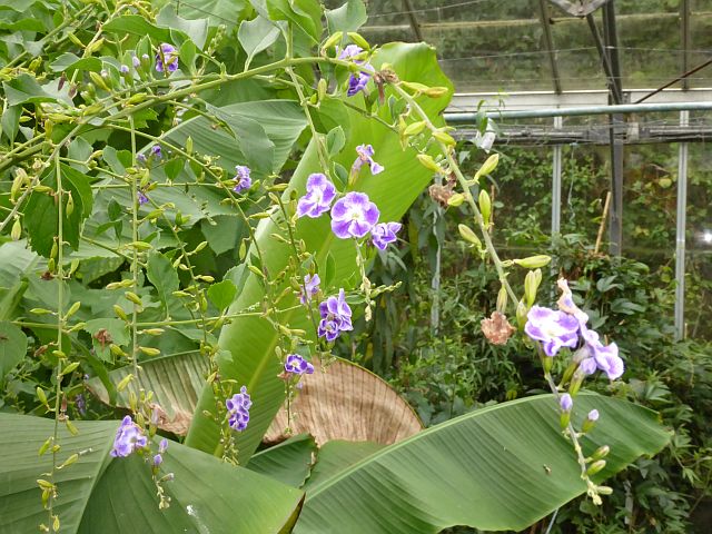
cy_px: 267
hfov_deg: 38.2
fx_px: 1028
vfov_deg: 29.1
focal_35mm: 50
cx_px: 356
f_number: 8
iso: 400
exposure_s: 1/60
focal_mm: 9
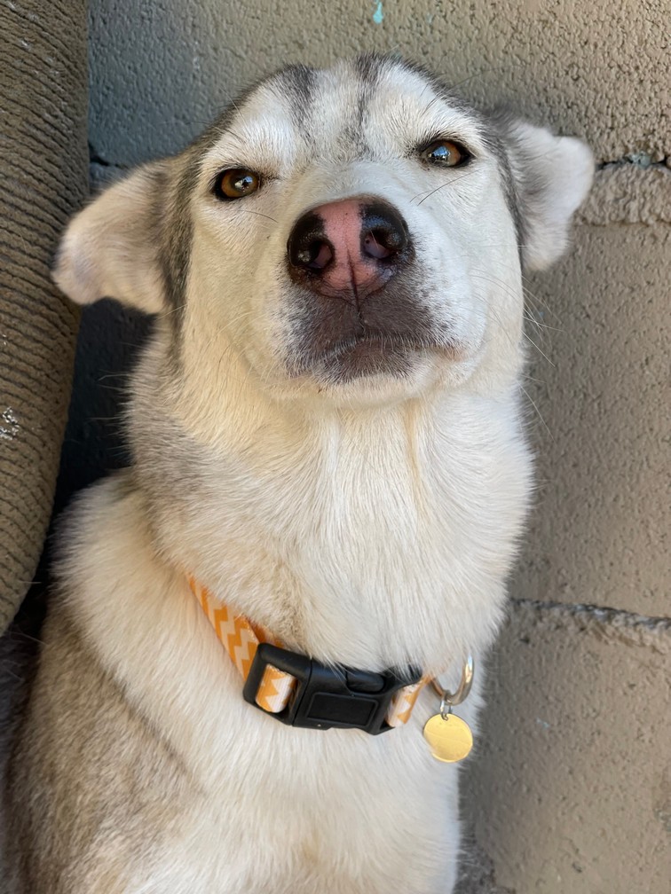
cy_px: 447
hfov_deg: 28.0
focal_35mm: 52
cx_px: 336
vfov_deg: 36.8
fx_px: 1344
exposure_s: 1/122
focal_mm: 6
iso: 32
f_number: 2
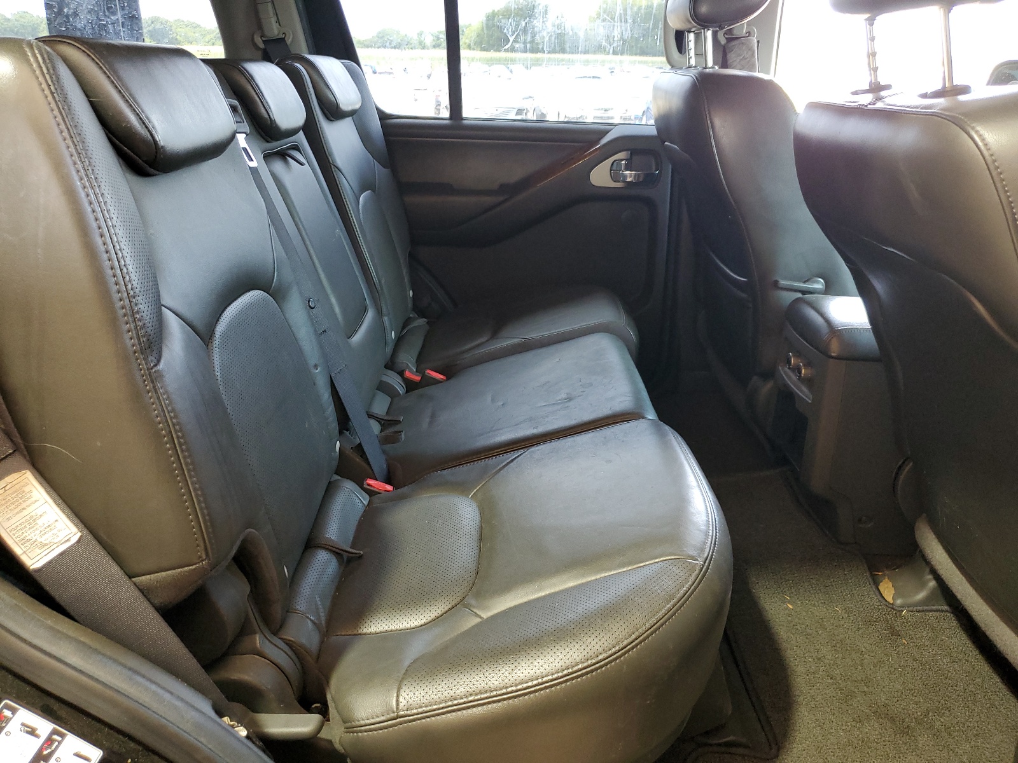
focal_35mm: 26
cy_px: 382
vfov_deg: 53.1
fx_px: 765
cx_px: 509
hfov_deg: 67.3
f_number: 1.5
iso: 126
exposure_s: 1/60.2
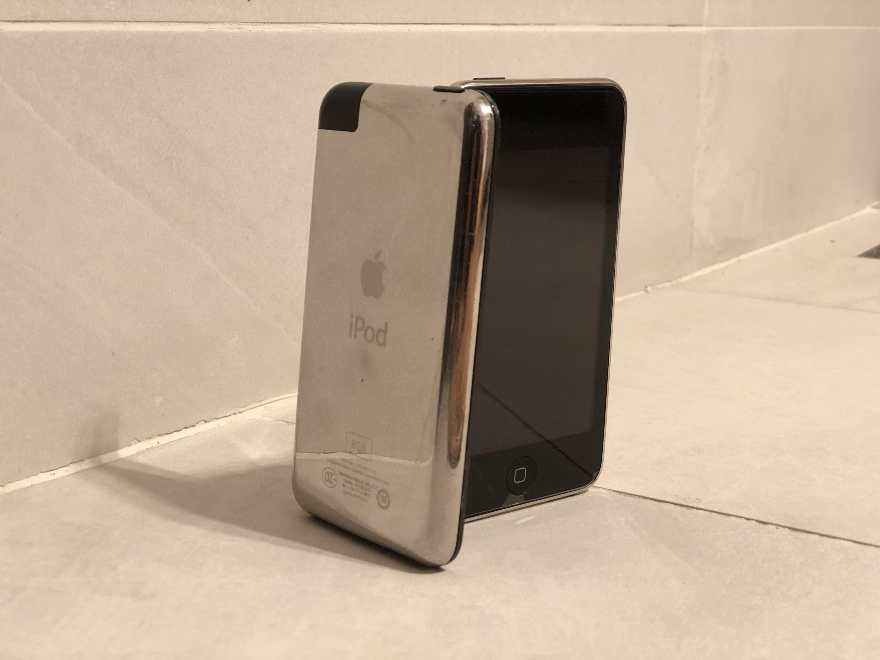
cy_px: 330
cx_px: 440
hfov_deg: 33.8
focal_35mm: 57
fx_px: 1449
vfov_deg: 25.7
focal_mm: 6.6
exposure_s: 1/33
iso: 160
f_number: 2.8
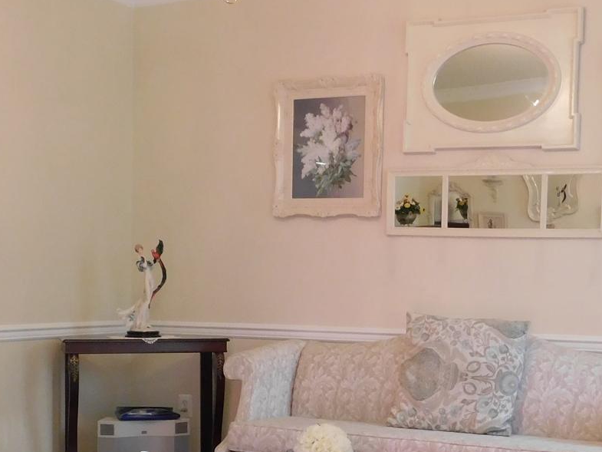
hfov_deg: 32.2
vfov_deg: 24.2
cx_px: 278
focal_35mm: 60
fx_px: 1044
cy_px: 340
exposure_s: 1/30
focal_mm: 4
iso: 250
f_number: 3
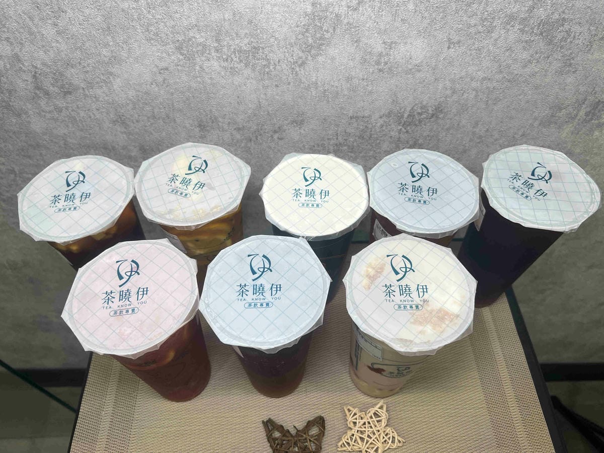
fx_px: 454
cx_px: 302
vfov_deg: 53.1
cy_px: 226
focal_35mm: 26
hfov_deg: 67.3
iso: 40
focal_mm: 5.7
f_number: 1.5
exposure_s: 1/120
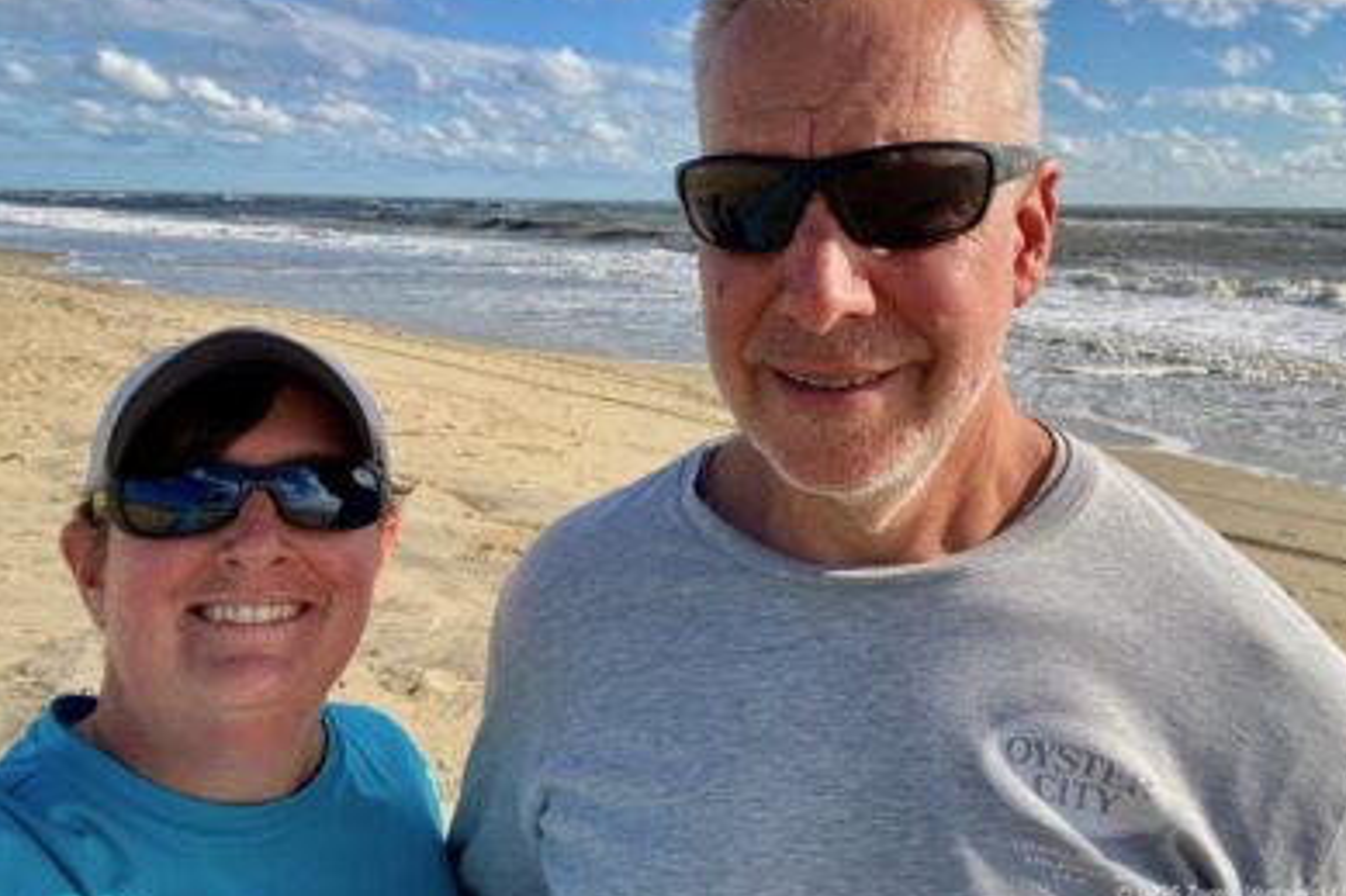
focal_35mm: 25
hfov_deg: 71.5
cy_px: 393
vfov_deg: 51.1
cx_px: 689
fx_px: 934
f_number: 2.2
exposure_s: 1/675
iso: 25
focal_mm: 2.71
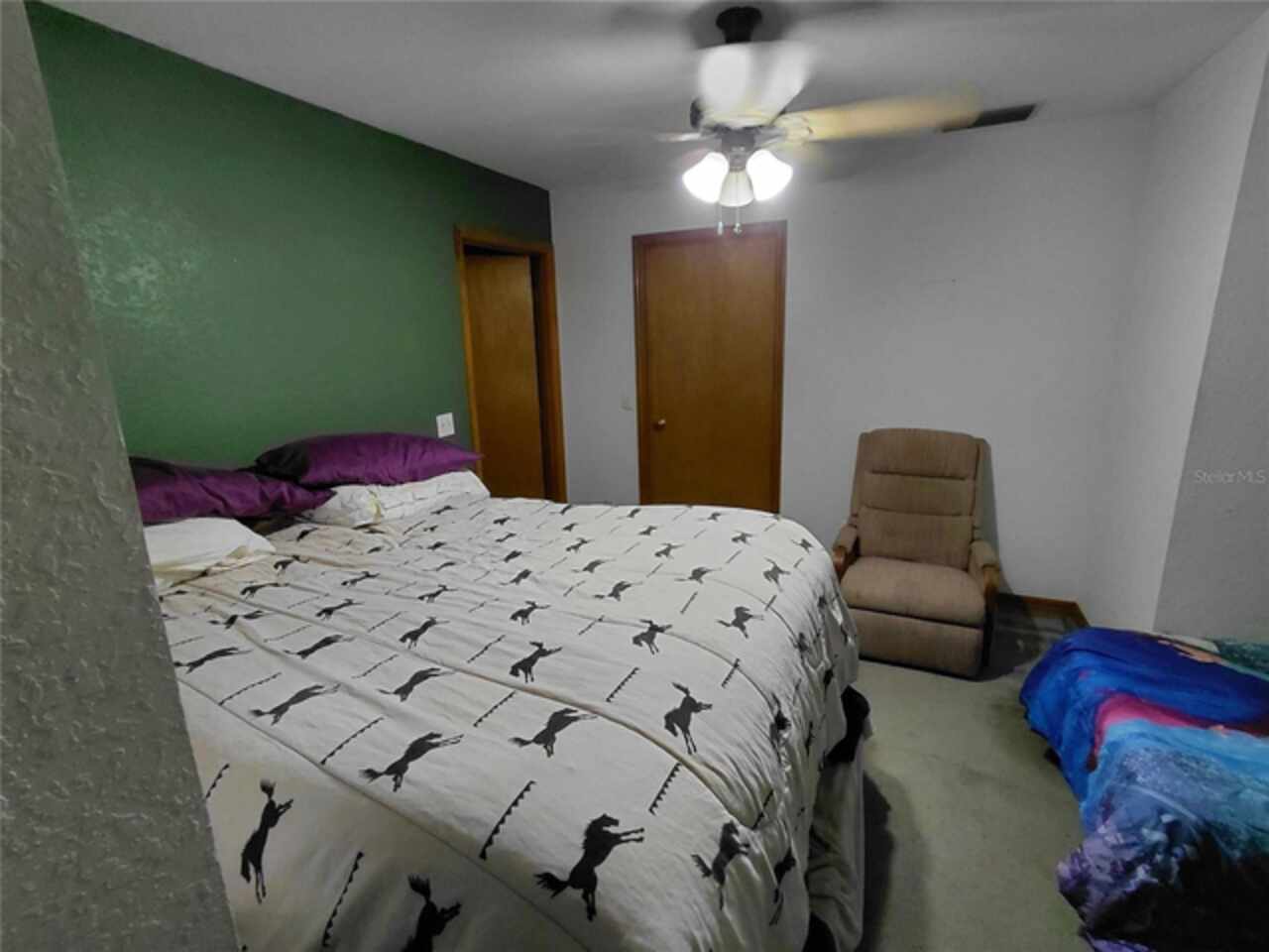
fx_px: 587
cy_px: 476
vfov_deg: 78.1
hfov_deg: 94.5
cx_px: 634
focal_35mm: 16
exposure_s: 1/50
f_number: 2.2
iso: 250
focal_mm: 1.64
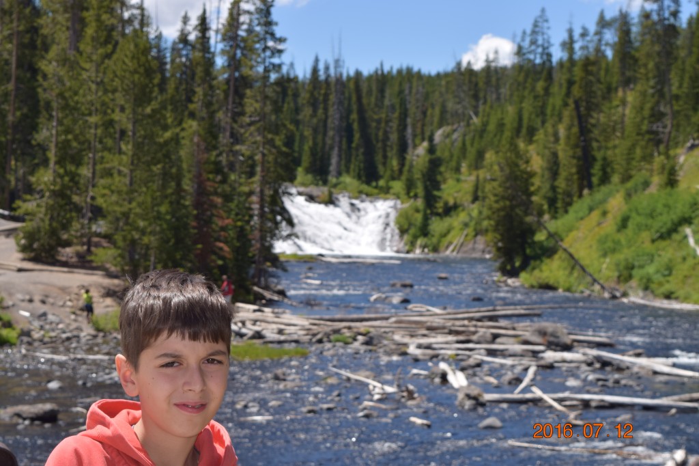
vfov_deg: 16.5
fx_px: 1601
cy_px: 233
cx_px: 350
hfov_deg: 24.6
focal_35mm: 82
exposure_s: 1/200
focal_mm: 55
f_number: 10
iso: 100
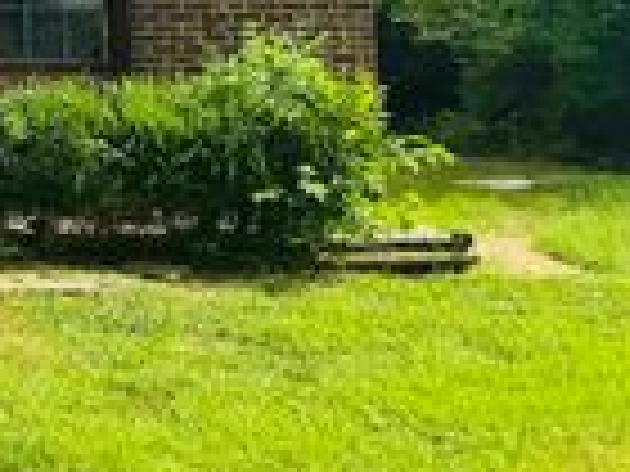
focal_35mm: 86
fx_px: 1565
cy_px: -200
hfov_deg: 19.0
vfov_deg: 16.0
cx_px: -400
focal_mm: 6.76
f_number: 1.78
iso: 80
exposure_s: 1/1923
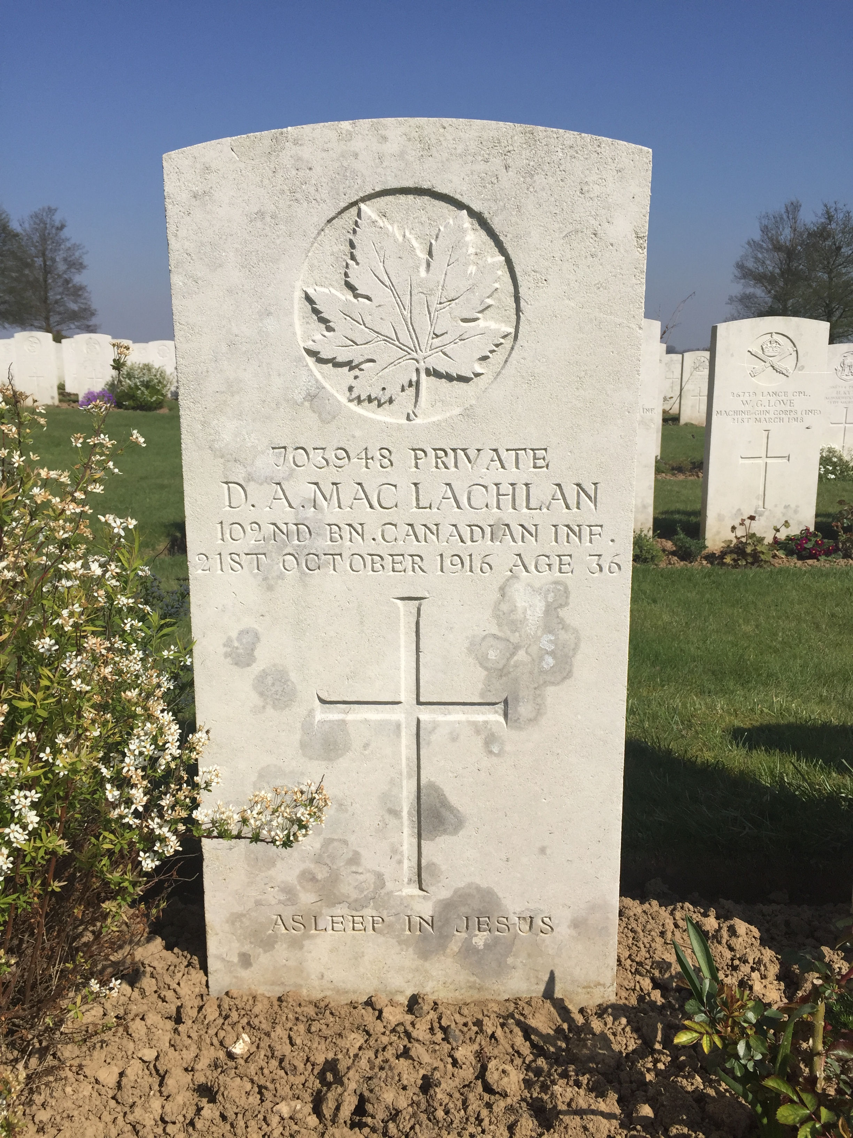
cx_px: 426
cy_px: 569
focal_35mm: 29
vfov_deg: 61.7
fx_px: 953
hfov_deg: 48.2
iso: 32
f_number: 2.2
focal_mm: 4.15
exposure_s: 1/3968
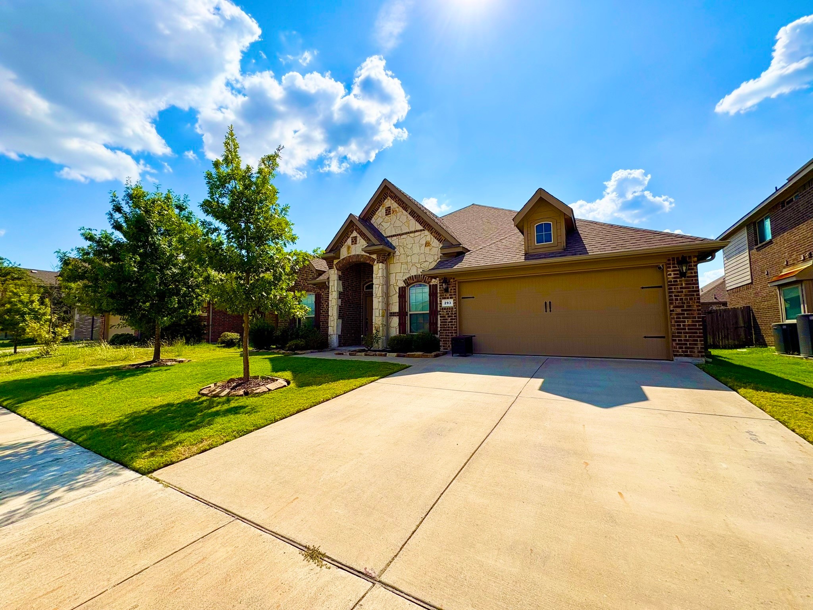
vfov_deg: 85.7
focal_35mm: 14
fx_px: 329
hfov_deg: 102.1
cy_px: 305
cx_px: 406
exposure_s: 1/3717
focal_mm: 2.22
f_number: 2.2
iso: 50
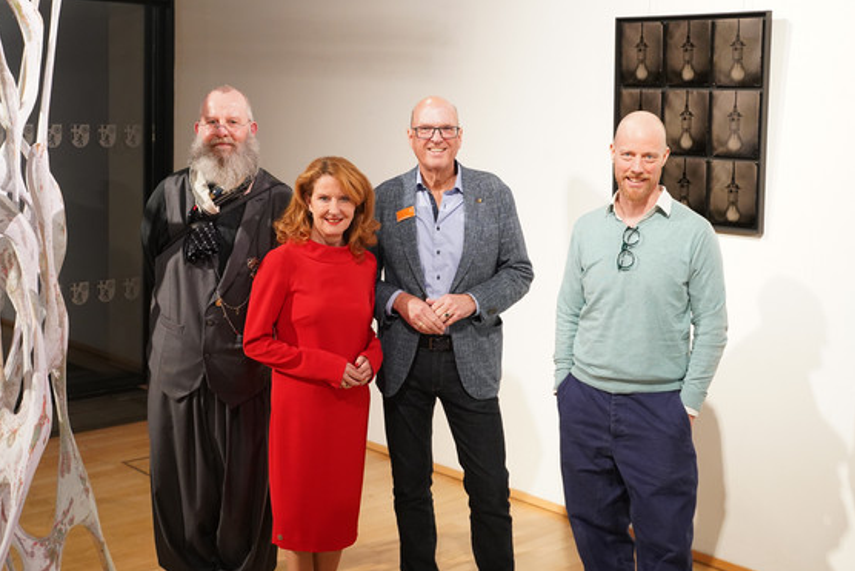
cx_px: 375
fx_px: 1211
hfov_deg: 38.8
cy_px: 257
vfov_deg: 26.5
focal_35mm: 51
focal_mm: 45
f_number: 5.6
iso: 4000
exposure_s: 1/160
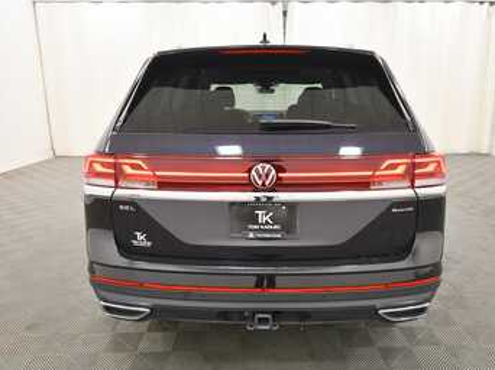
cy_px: 190
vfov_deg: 51.3
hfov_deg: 65.3
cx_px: 265
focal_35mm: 27
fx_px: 386
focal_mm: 16
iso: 1400
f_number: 5.3
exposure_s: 1/125
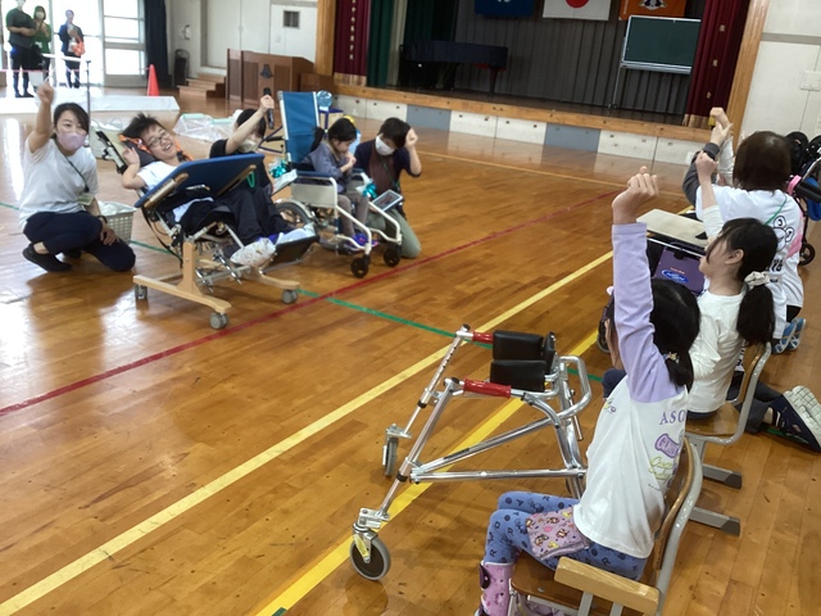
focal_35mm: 31
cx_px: 410
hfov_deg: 58.4
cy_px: 308
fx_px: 735
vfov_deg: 45.4
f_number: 2.4
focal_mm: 3.3
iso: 125
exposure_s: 1/60
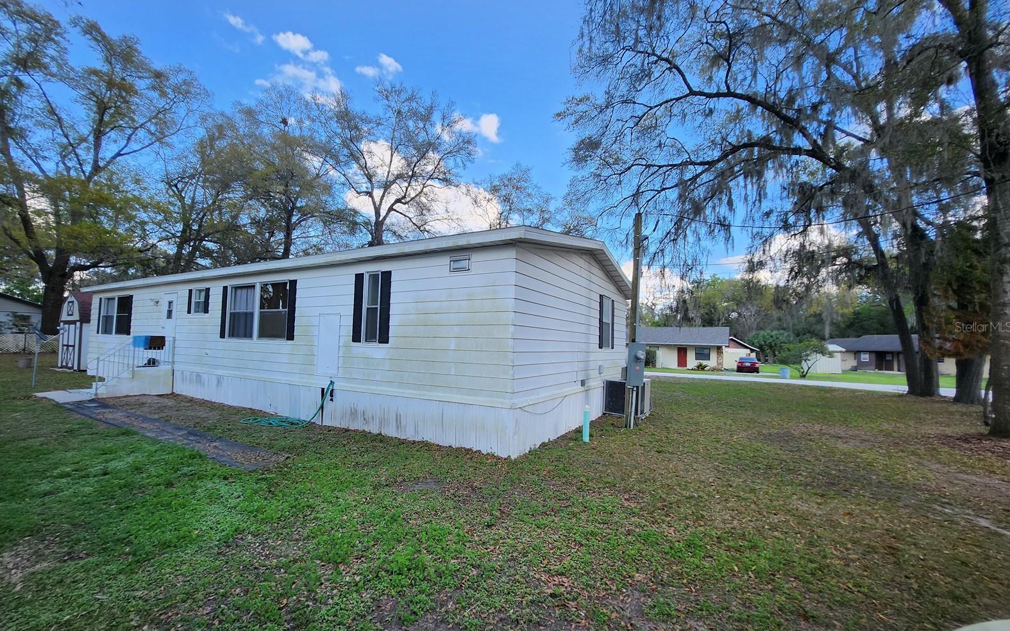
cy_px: 326
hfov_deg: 105.3
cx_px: 502
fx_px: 385
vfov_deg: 78.6
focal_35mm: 14
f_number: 2.2
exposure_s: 1/186
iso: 32
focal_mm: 1.7
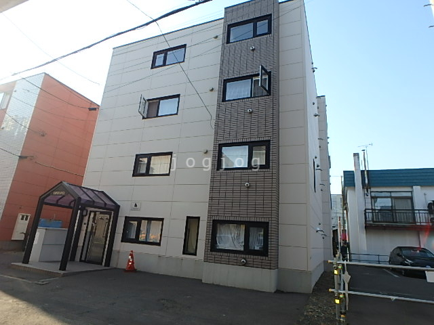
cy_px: 162
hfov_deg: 79.0
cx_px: 217
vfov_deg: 63.4
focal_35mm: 21
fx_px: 263
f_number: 3.5
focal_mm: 3.7
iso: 125
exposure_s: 1/400
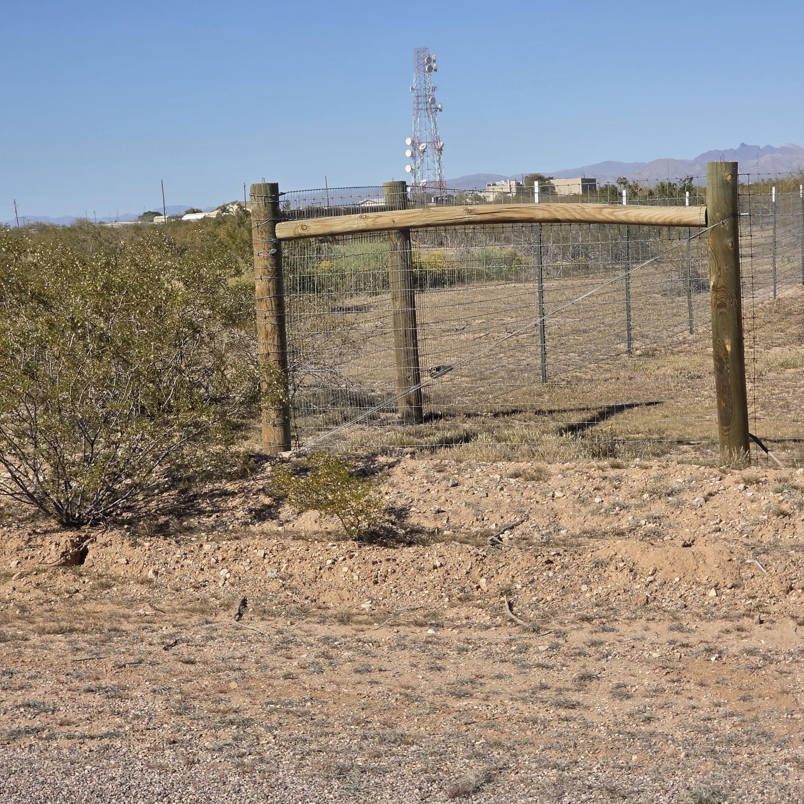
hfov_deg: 21.1
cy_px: 400
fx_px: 2155
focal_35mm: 82
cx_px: 404
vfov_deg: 21.1
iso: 50
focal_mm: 7.9
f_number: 2.4
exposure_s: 1/2820
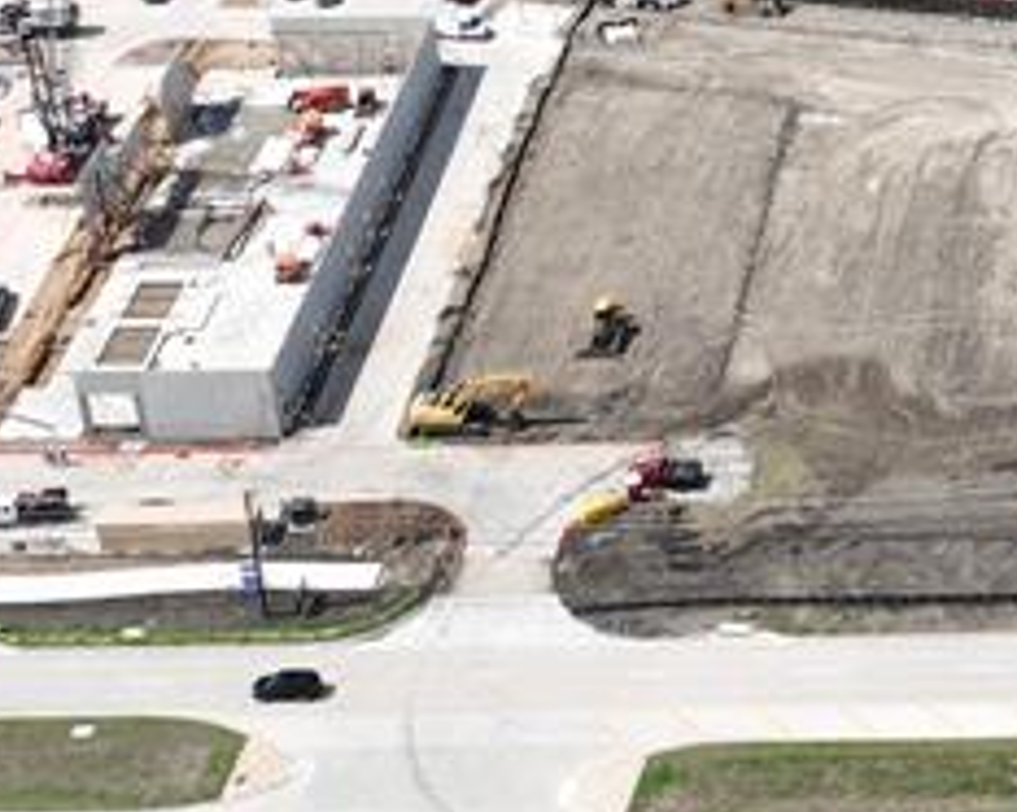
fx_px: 3098
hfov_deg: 17.8
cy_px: -11
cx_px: 1187
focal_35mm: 103
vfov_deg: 14.7
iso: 100
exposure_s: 1/1600
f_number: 2.8
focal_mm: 12.29
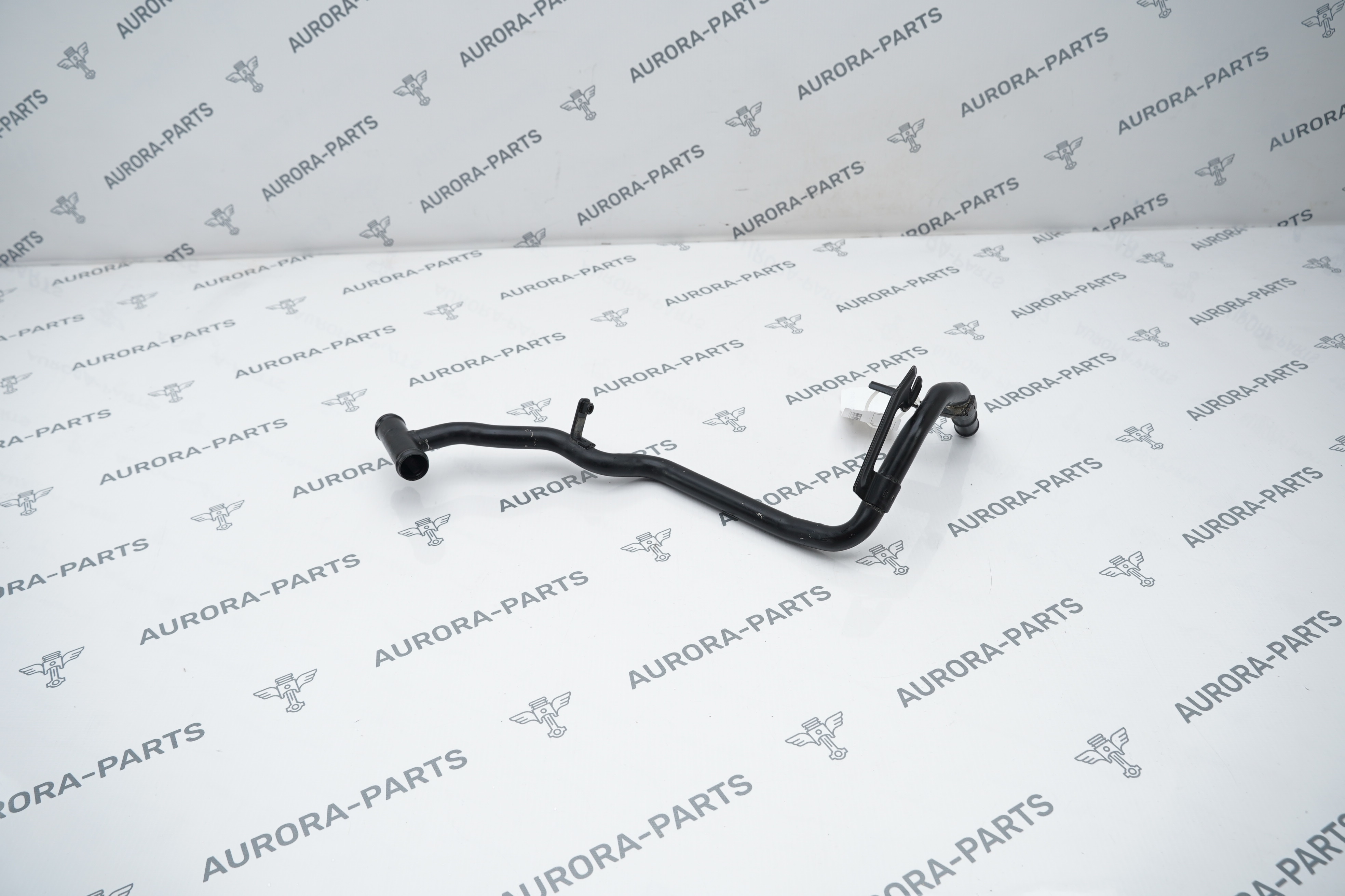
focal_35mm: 28
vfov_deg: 46.4
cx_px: 672
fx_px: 1046
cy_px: 448
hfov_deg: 65.5
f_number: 6.3
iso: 500
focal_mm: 28
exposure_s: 1/160
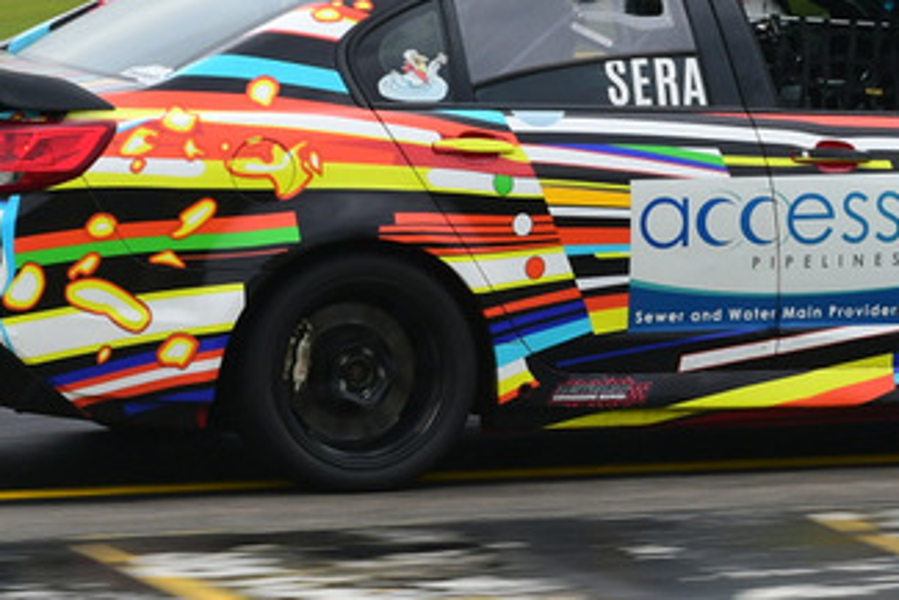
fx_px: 18462
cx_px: 597
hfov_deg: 2.8
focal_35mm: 739
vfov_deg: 1.9
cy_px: 0
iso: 400
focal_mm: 200
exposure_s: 1/250
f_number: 11
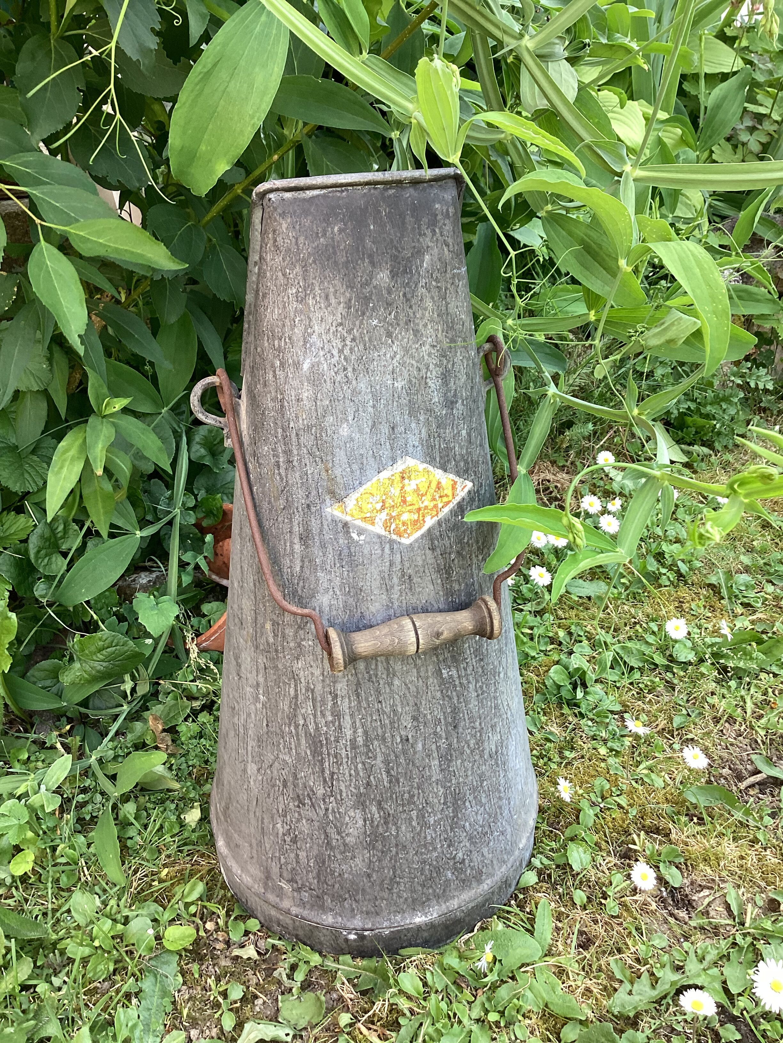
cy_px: 522
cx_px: 392
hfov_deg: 45.4
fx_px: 935
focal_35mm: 31
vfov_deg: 58.4
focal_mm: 3.3
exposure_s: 1/100
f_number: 2.4
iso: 64
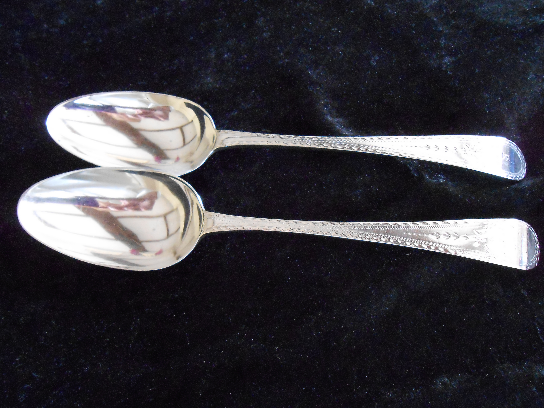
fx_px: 471
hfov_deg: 60.0
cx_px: 272
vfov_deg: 46.8
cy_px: 204
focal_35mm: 30
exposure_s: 1/10
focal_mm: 5.3
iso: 800
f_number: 3.8
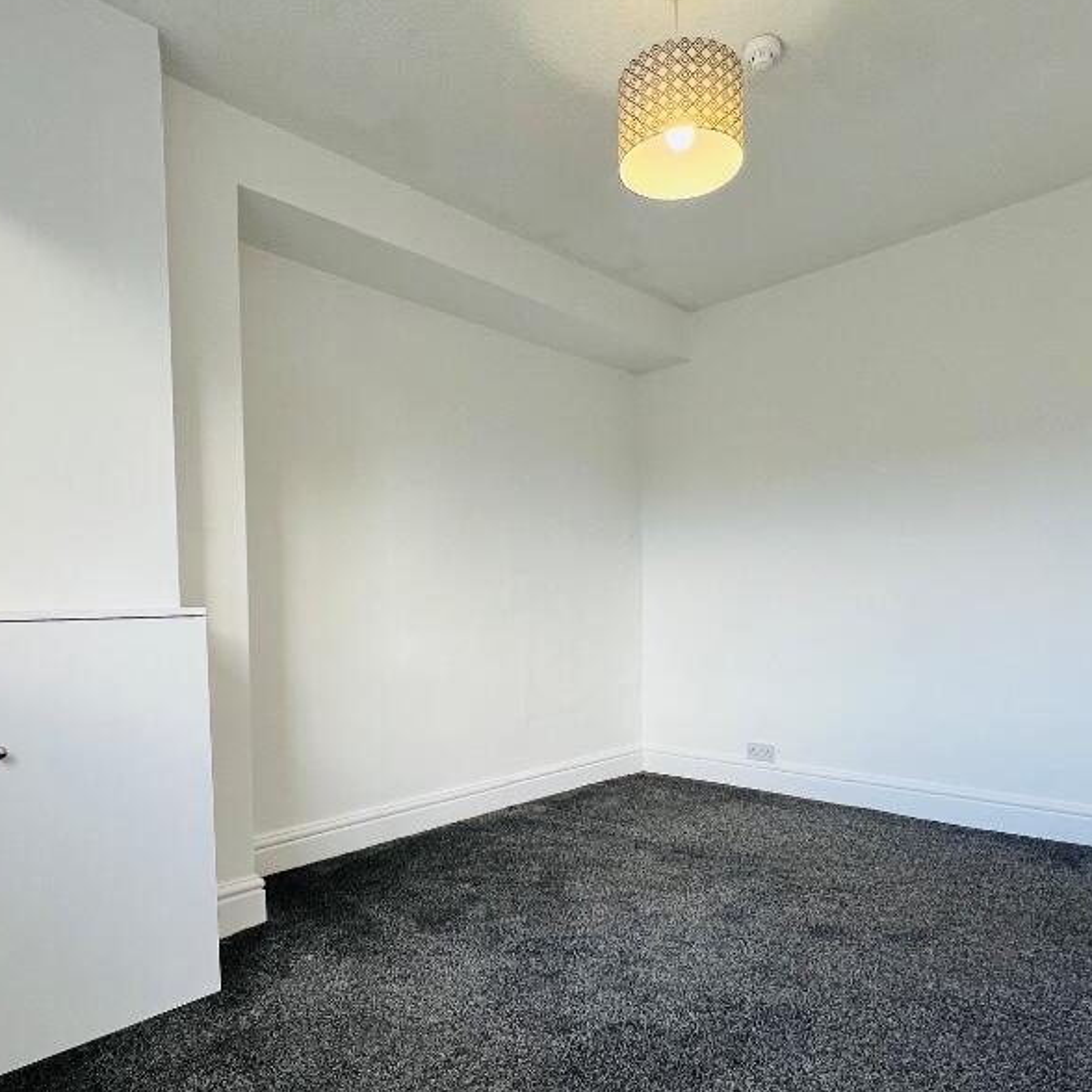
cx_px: 544
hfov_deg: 74.8
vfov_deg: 74.4
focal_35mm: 20
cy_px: 624
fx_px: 714
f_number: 1.8
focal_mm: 1.57
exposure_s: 1/99
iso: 64
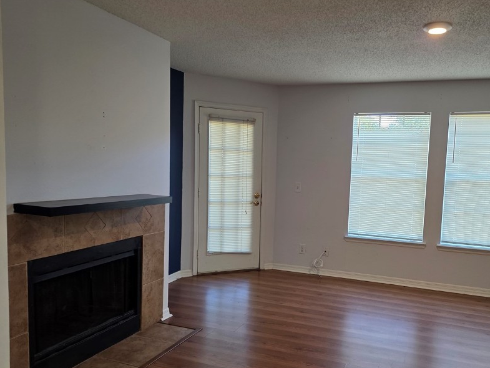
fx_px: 425
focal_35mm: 30
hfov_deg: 59.5
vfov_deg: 46.8
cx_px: 292
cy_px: 197
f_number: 1.7
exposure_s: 1/120
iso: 125
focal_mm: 6.25
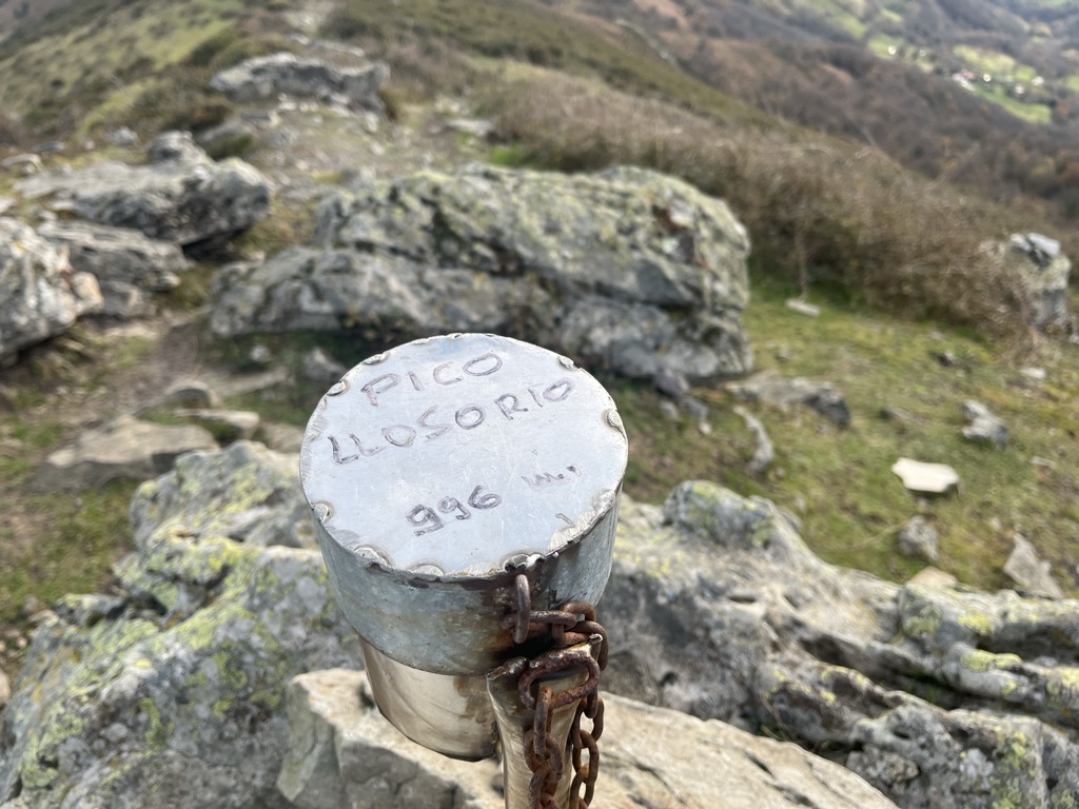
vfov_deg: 53.1
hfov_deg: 67.3
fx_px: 810
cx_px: 540
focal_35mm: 26
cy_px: 404
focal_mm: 5.1
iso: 50
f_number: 1.6
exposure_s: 1/799
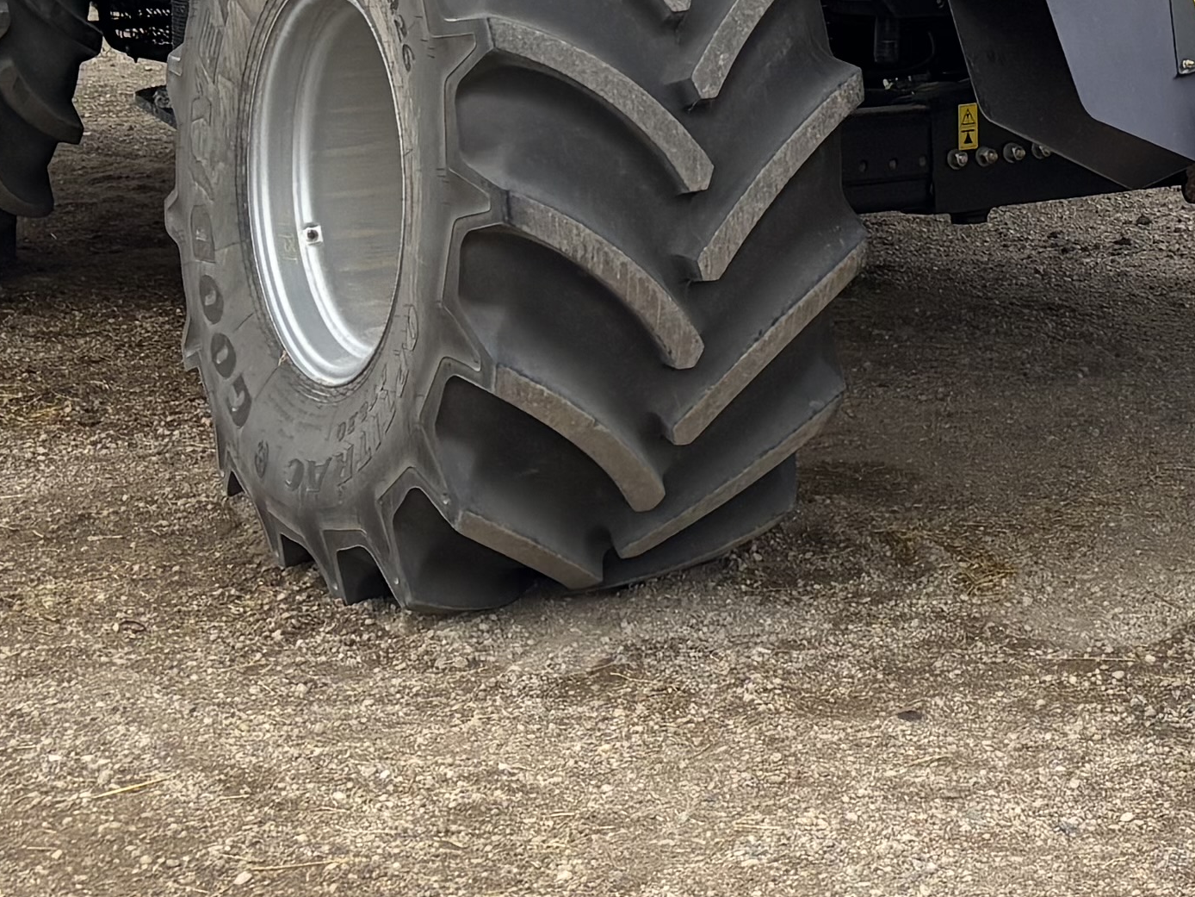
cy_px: -679
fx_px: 3694
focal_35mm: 107
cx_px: 1139
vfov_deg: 12.7
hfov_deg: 18.0
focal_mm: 5.96
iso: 50
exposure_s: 1/2513
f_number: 1.6
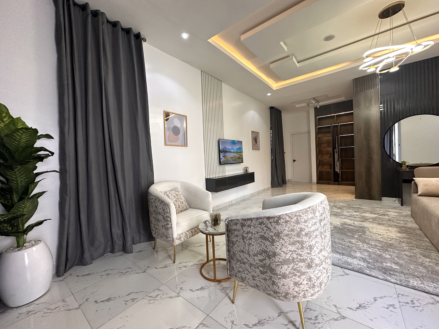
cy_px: 164
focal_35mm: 14
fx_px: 178
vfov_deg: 85.7
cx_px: 220
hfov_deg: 102.1
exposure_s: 1/100
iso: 200
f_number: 2.2
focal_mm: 2.22
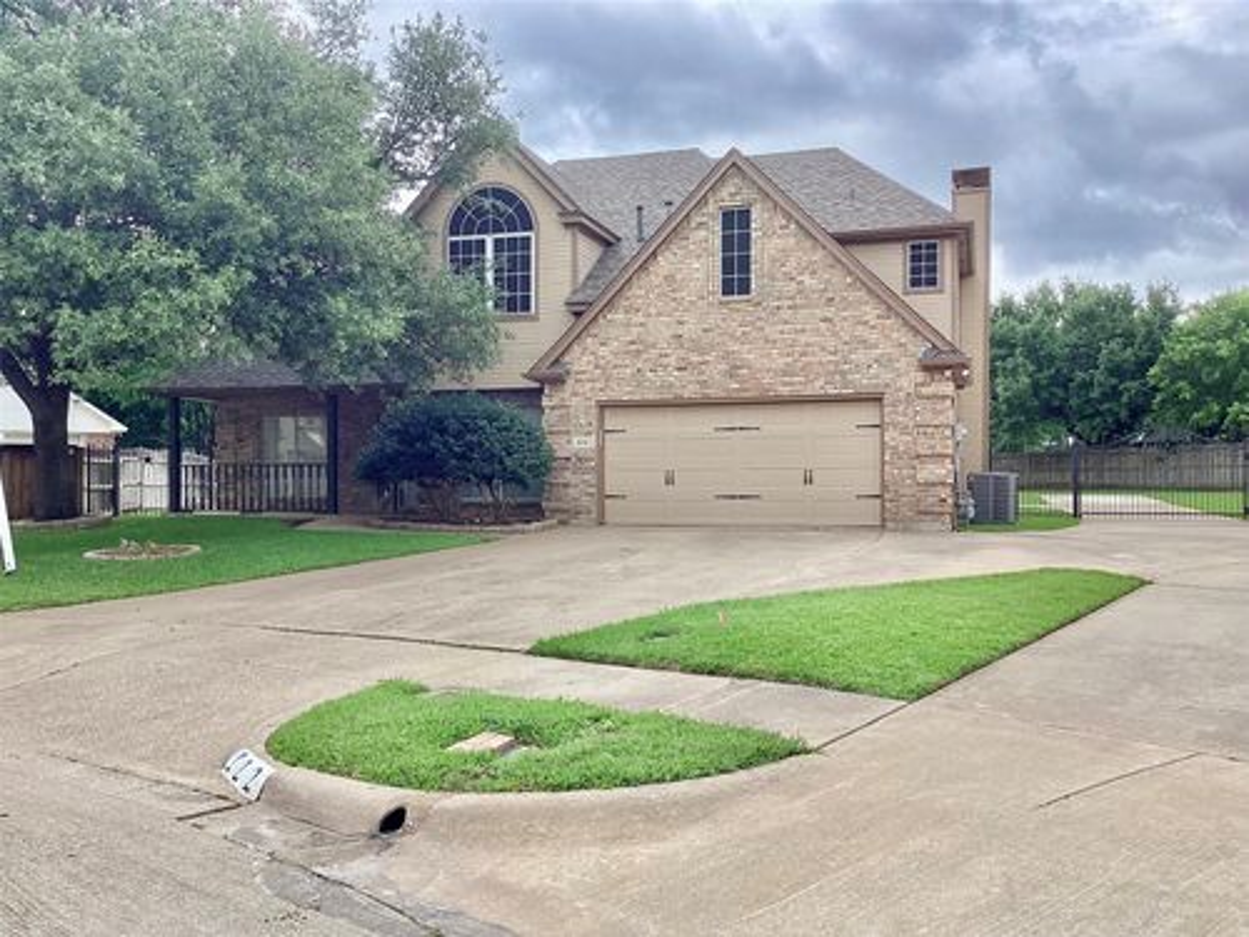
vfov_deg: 45.4
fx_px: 1119
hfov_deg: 58.4
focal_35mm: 31
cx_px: 624
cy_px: 468
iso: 25
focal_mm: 3.3
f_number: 2.4
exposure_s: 1/268
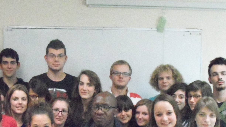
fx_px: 437
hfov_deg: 28.9
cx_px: 89
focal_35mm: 73
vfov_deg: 16.1
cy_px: 136
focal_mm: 6.5
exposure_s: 1/180
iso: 3200
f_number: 3.6
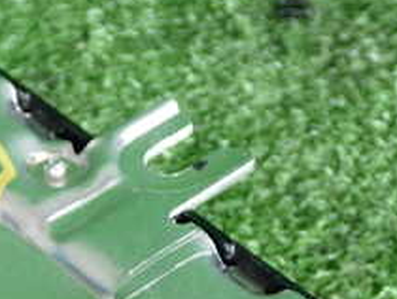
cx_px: 49
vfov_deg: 12.3
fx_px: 1343
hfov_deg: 16.6
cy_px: 399
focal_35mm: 117
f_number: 2.8
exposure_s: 1/60
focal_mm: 7.31
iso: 200
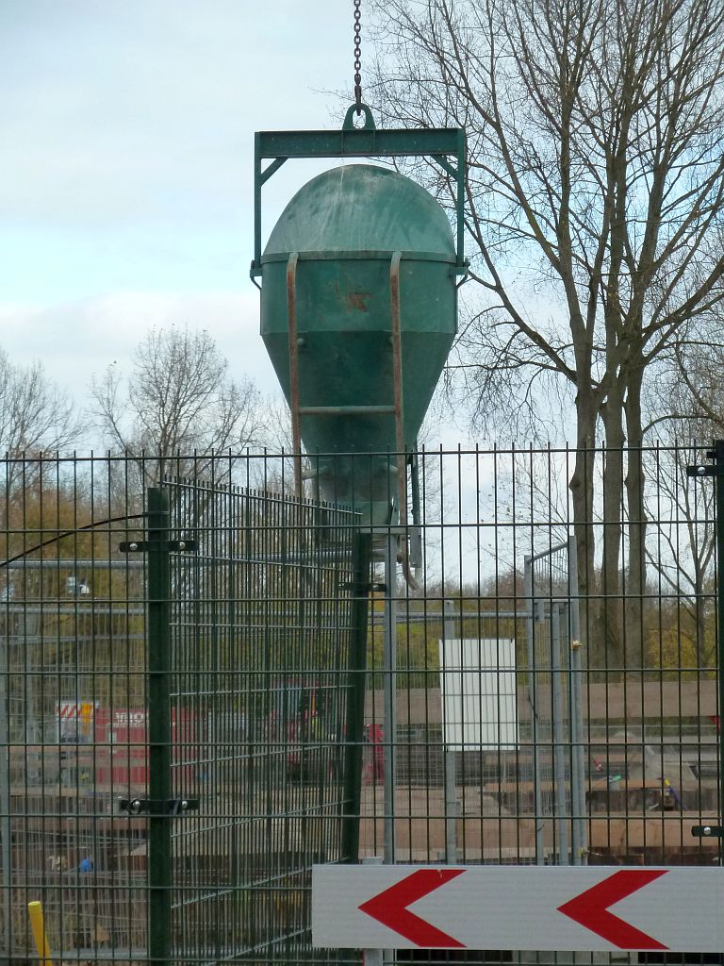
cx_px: 362
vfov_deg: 15.4
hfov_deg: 11.6
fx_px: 3570
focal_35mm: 128
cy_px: 483
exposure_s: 1/250
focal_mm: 21
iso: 250
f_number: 4.4
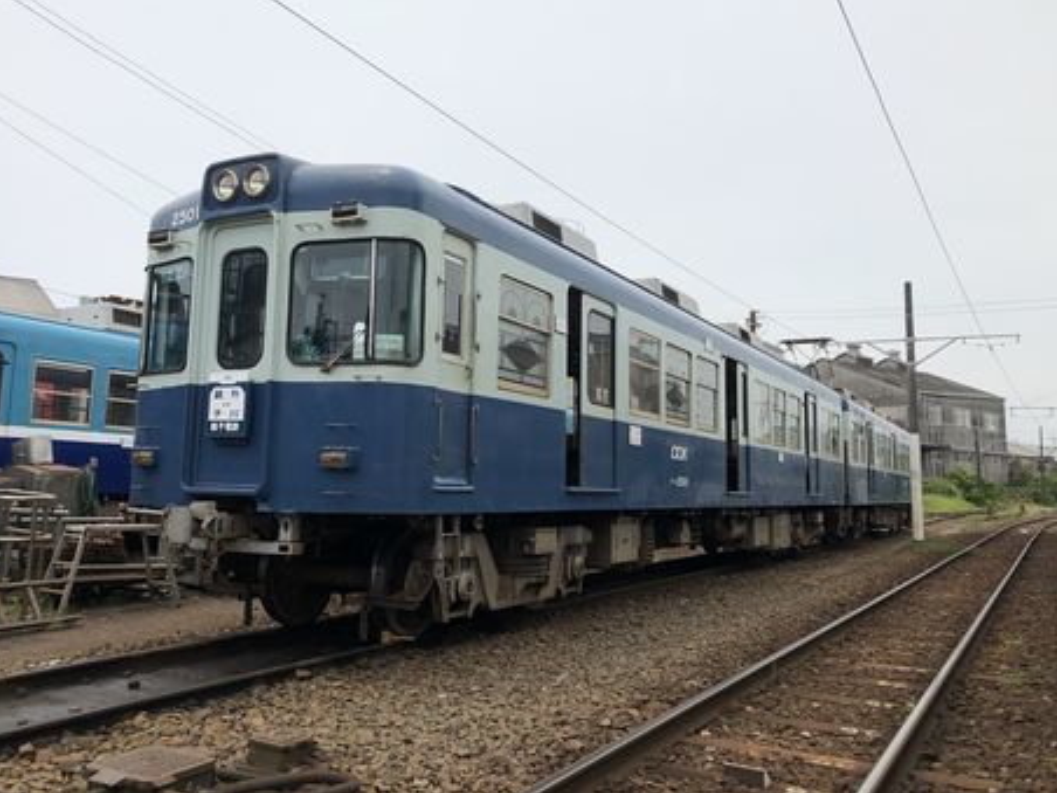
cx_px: 484
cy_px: 359
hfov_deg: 58.3
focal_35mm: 31
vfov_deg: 45.4
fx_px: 947
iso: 20
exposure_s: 1/3436
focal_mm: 3.99
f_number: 1.8
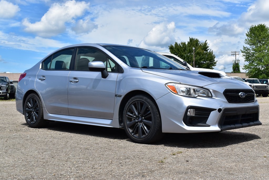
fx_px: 347
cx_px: 134
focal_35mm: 46
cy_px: 90
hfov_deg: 42.3
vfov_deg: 29.0
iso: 320
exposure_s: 1/500
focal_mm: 31
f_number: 11
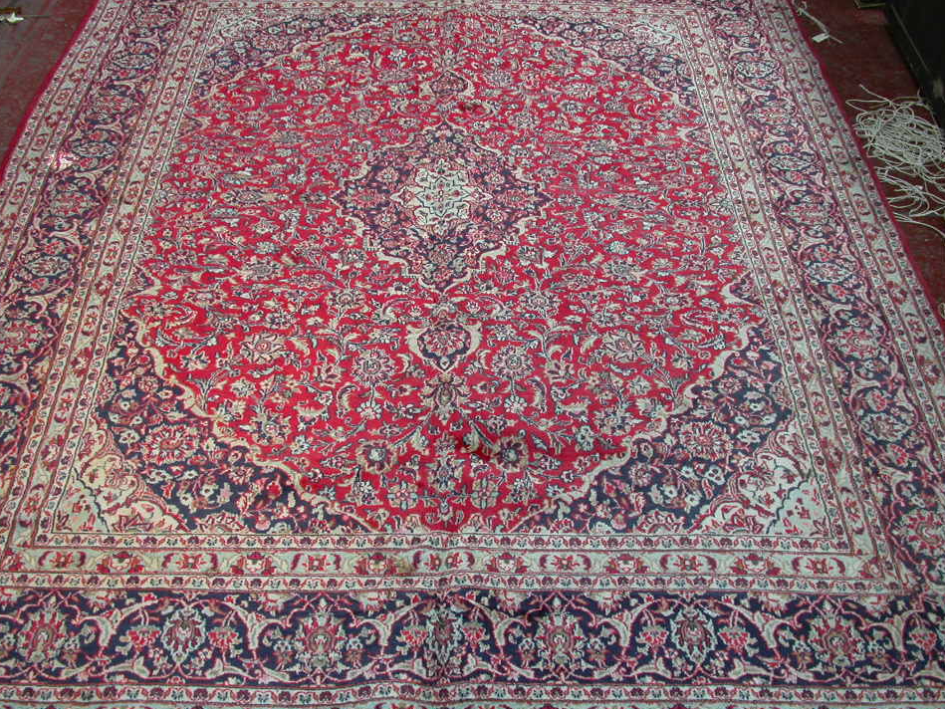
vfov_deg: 35.1
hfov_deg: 45.8
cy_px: 350
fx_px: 1119
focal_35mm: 41
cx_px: 463
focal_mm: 7.85
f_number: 2.6
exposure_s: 1/30
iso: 100
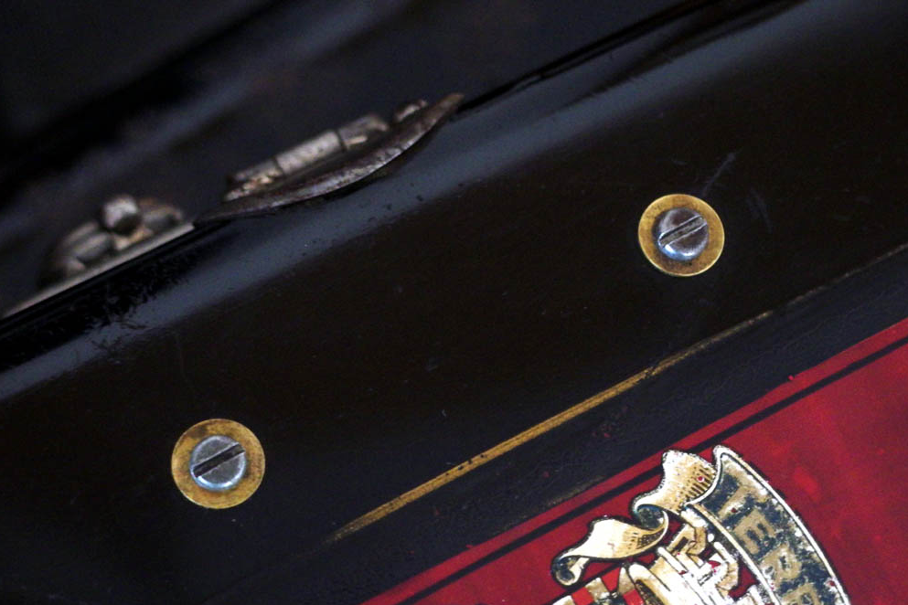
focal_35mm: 89
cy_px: 328
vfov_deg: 15.4
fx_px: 2245
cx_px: 454
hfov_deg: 22.9
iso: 800
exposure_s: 1/4
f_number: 2.3
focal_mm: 18.2
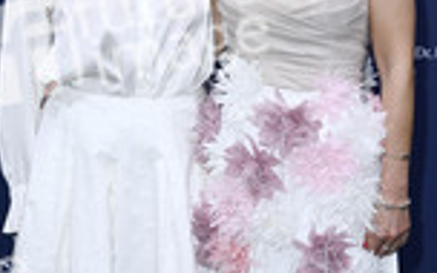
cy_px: 181
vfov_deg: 12.2
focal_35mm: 107
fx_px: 1274
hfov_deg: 19.5
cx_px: 204
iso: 640
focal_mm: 40
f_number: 5
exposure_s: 1/250
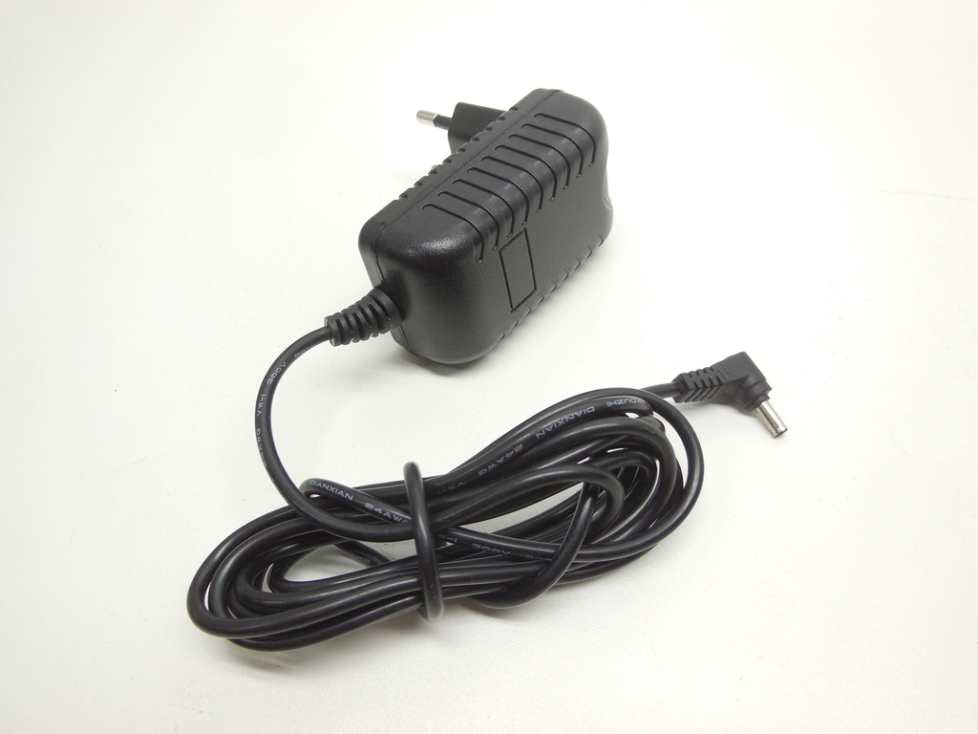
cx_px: 489
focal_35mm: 25
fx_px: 706
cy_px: 367
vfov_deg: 54.9
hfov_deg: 69.4
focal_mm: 4.5
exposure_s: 1/100
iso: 125
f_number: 3.1
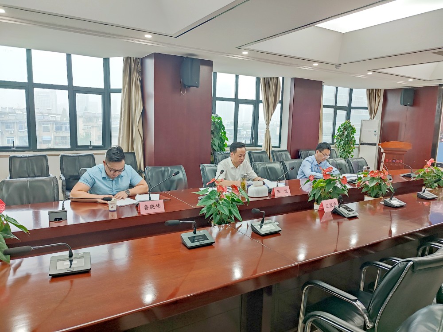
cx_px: 222
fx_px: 320
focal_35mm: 25
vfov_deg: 54.9
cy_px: 166
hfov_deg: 69.4
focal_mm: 5.96
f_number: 1.75
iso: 664
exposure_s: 1/33
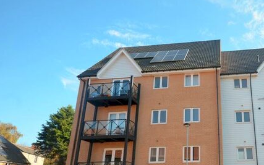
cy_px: 119
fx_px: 216
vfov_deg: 40.9
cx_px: 203
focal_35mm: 30
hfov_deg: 59.0
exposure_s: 1/200
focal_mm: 12
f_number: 7.1
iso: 200
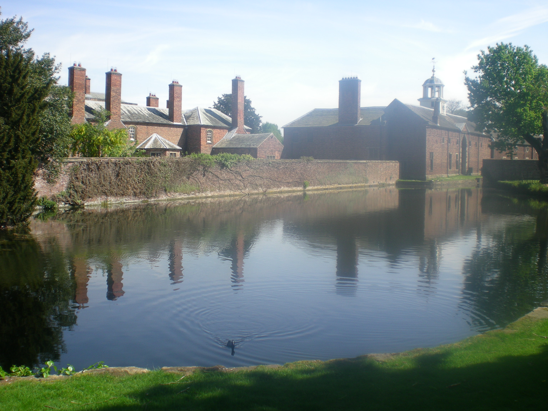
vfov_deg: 37.7
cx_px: 274
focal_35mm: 38
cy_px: 206
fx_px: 602
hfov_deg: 49.0
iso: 50
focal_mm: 6.3
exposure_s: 1/248
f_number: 4.6
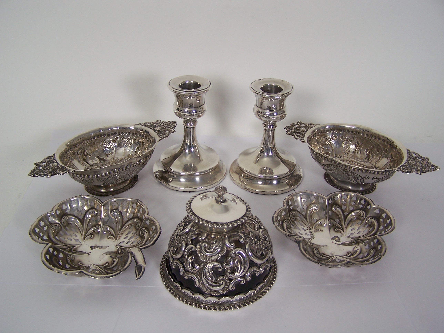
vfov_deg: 37.7
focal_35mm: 38
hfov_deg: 49.0
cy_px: 166
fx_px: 487
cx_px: 222
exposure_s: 1/60
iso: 80
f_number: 2.8
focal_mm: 6.3
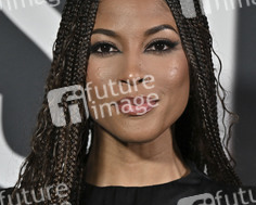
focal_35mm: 208
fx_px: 1577
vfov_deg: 7.4
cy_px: 155
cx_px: 135
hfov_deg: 9.3
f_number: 4
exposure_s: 1/320
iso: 2500
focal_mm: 131
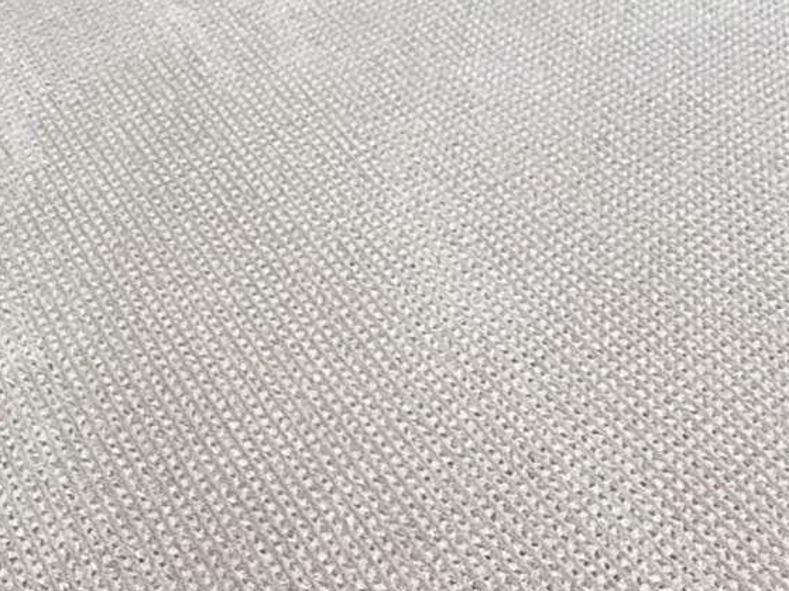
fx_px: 1755
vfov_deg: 13.4
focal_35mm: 77
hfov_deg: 24.5
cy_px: -870
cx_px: 730
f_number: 2.2
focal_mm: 2.22
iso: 64
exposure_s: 1/108
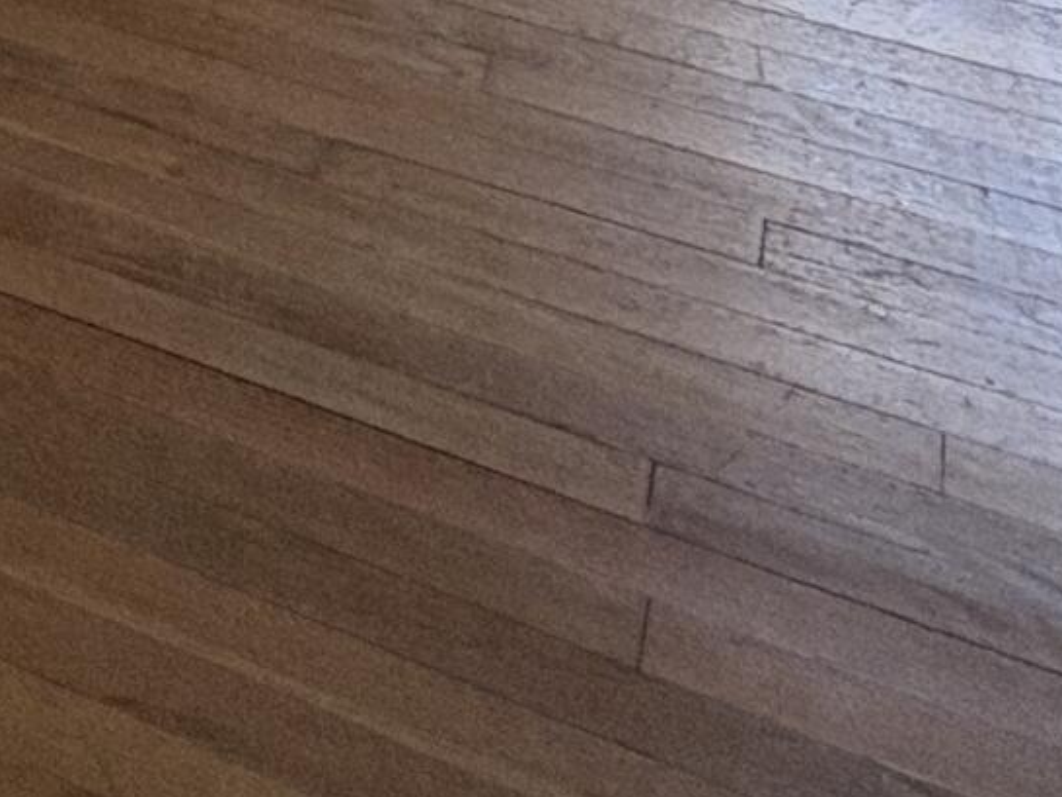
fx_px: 2363
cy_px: -1021
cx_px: -357
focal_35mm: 77
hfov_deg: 22.4
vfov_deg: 14.2
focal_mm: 2.22
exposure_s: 1/63
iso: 250
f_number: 2.2
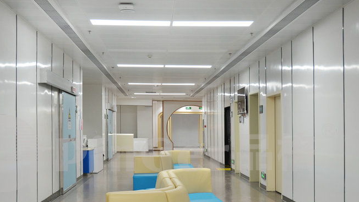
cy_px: 144
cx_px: 162
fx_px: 476
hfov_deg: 41.3
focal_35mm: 50
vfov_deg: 23.8
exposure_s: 1/60
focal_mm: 26
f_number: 4
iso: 400
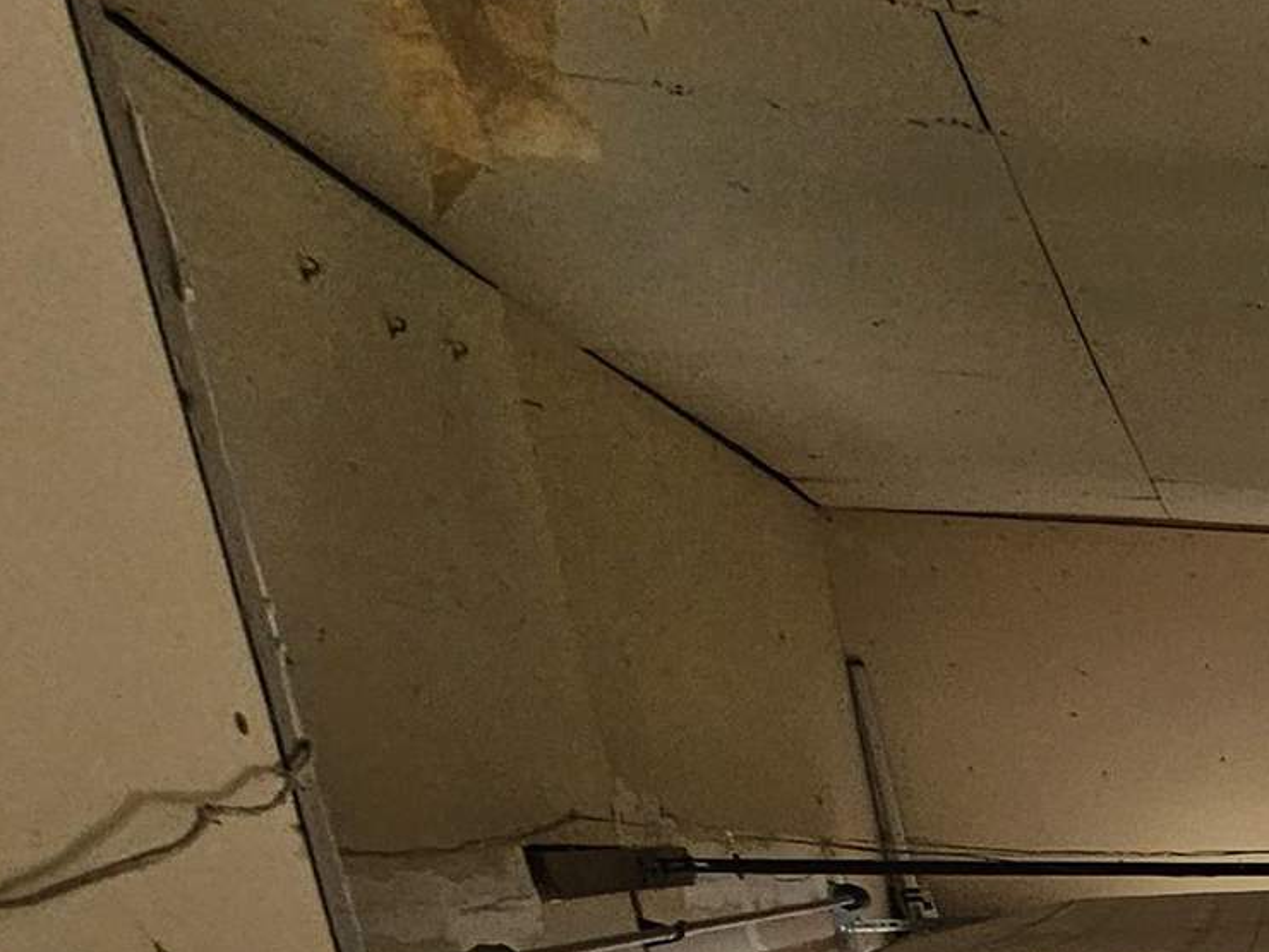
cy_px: 1439
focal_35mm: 54
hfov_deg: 18.6
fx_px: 1980
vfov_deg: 22.2
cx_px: 2619
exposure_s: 1/207
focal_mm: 2.2
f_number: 2.2
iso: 125
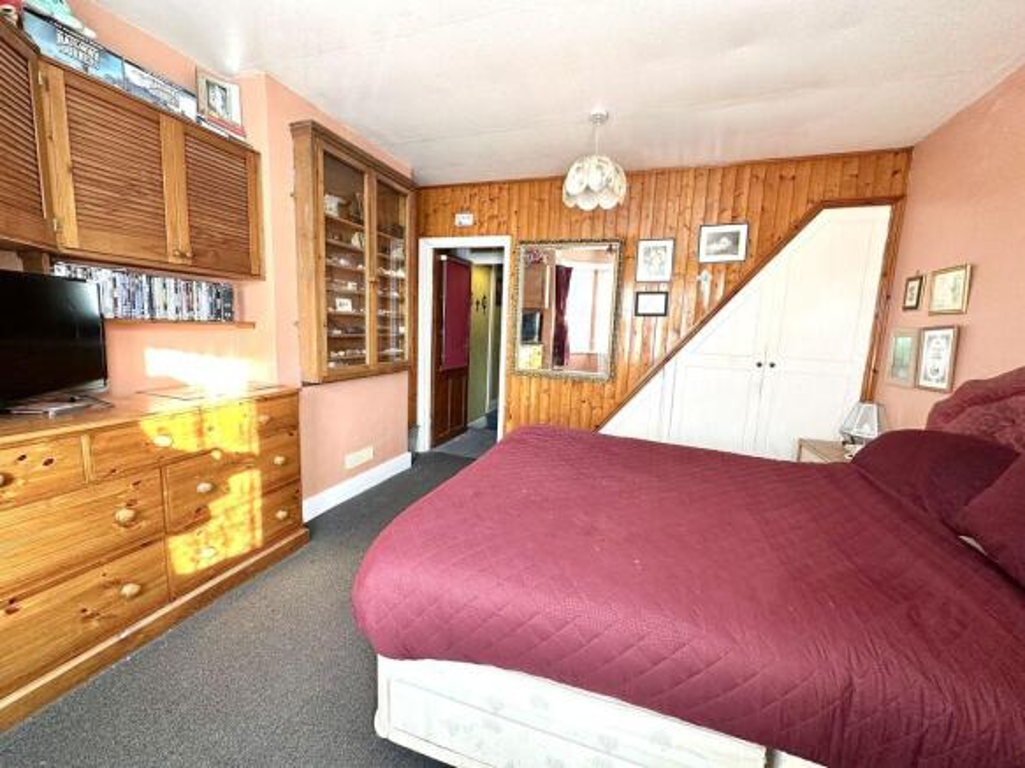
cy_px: 384
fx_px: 414
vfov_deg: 85.7
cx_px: 512
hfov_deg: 102.1
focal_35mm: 14
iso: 200
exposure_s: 1/99
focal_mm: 2.22
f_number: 2.2
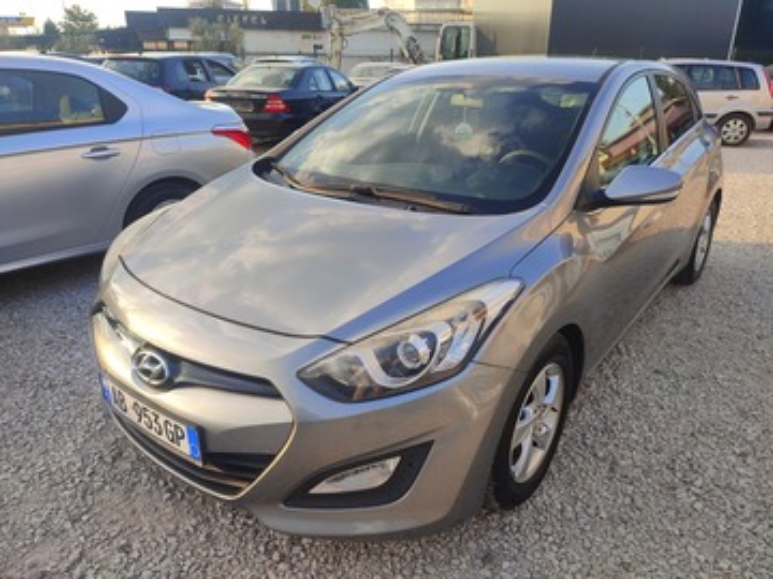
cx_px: 386
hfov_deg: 69.4
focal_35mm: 25
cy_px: 290
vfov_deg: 54.9
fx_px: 558
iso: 50
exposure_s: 1/114
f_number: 1.9
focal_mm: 6.04
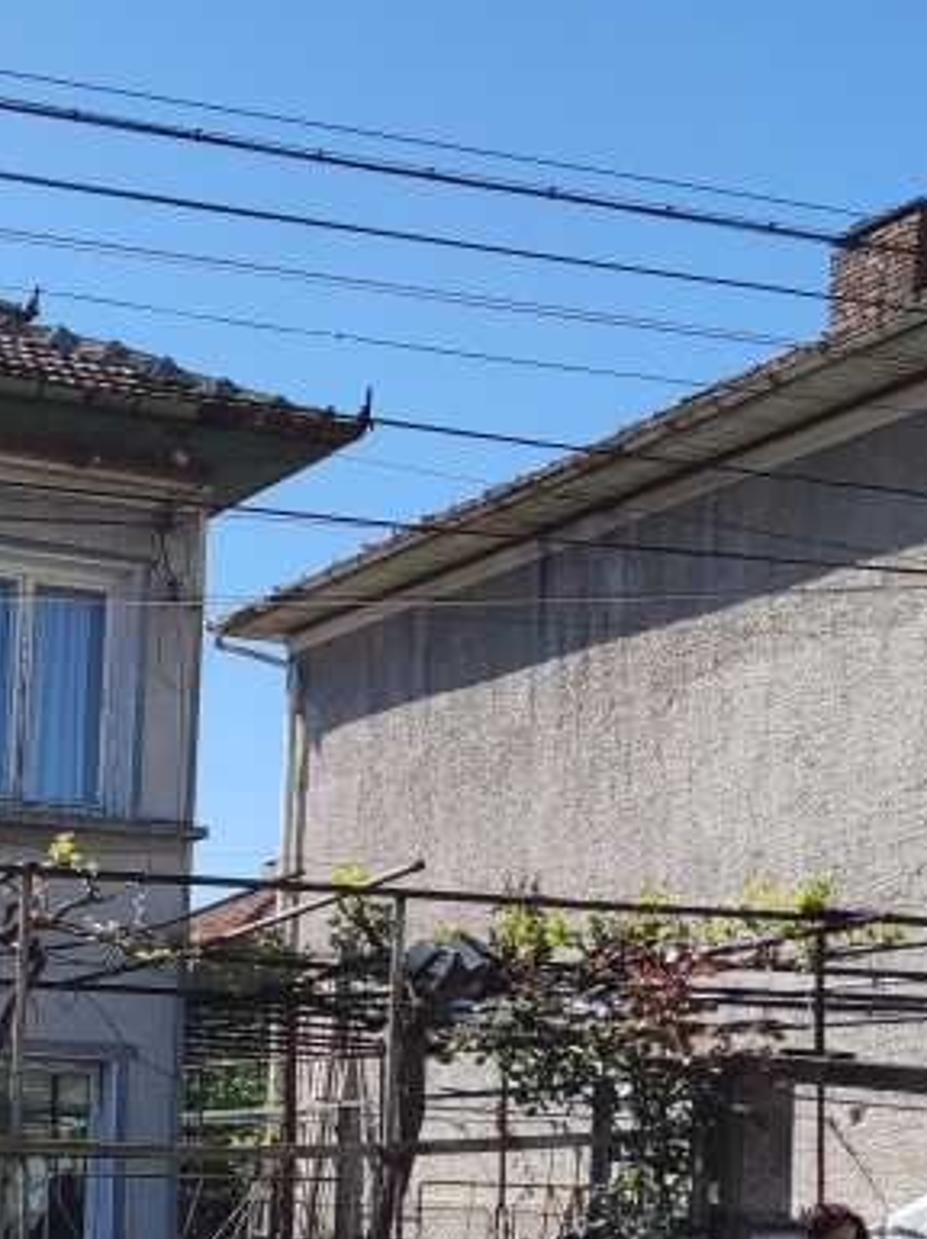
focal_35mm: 65
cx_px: -109
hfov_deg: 21.3
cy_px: 1062
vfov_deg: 28.9
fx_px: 2325
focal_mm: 4.71
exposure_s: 1/1232
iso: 50
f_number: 1.79
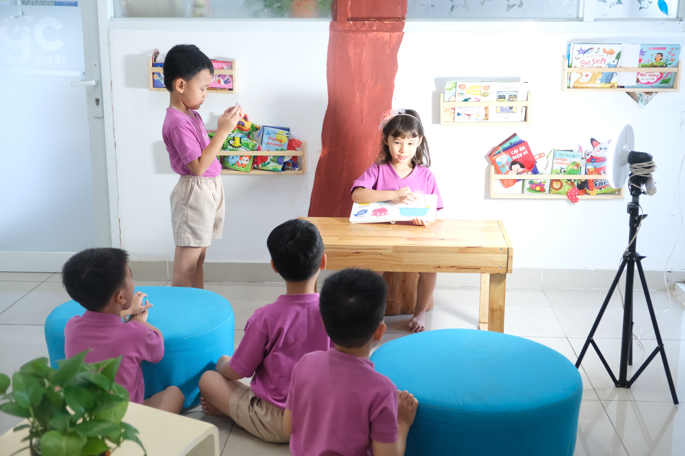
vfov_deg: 29.9
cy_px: 228
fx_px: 856
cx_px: 342
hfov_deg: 43.6
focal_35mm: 45
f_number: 3.6
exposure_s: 1/125
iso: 1600
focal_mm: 30.2
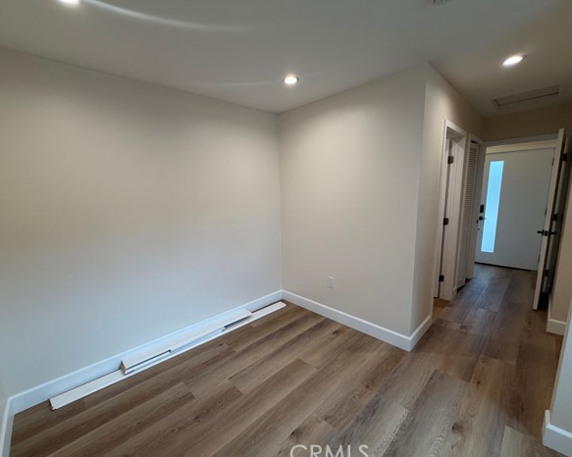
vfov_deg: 84.0
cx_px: 279
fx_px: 254
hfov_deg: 96.8
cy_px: 232
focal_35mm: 15
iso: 160
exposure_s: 1/120
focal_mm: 2.22
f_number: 2.2
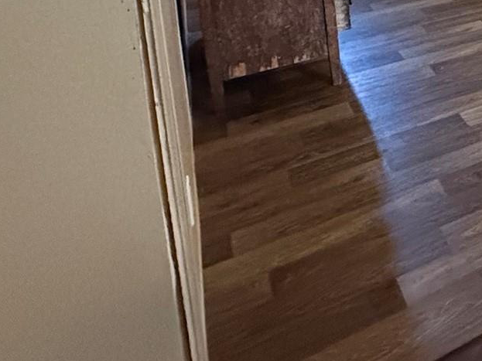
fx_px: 640
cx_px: 689
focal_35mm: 46
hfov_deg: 29.2
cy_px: -129
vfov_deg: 26.0
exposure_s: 1/60
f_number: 2.2
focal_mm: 2.22
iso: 1000
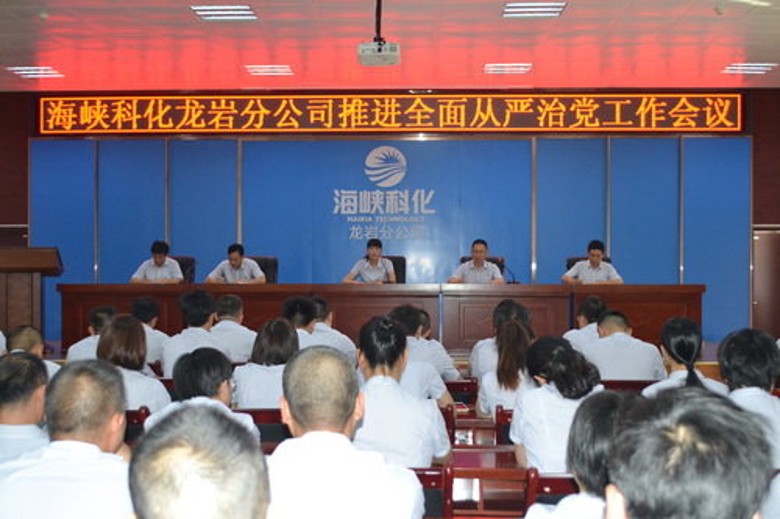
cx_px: 390
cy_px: 260
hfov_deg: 43.6
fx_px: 975
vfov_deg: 29.8
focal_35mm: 45
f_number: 4.5
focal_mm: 30
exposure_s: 1/60
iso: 2200
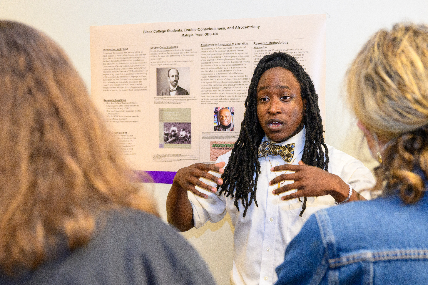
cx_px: 214
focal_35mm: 51
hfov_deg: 38.9
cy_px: 142
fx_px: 606
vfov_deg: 26.5
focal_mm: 34.5
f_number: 4
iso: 1250
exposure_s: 1/160
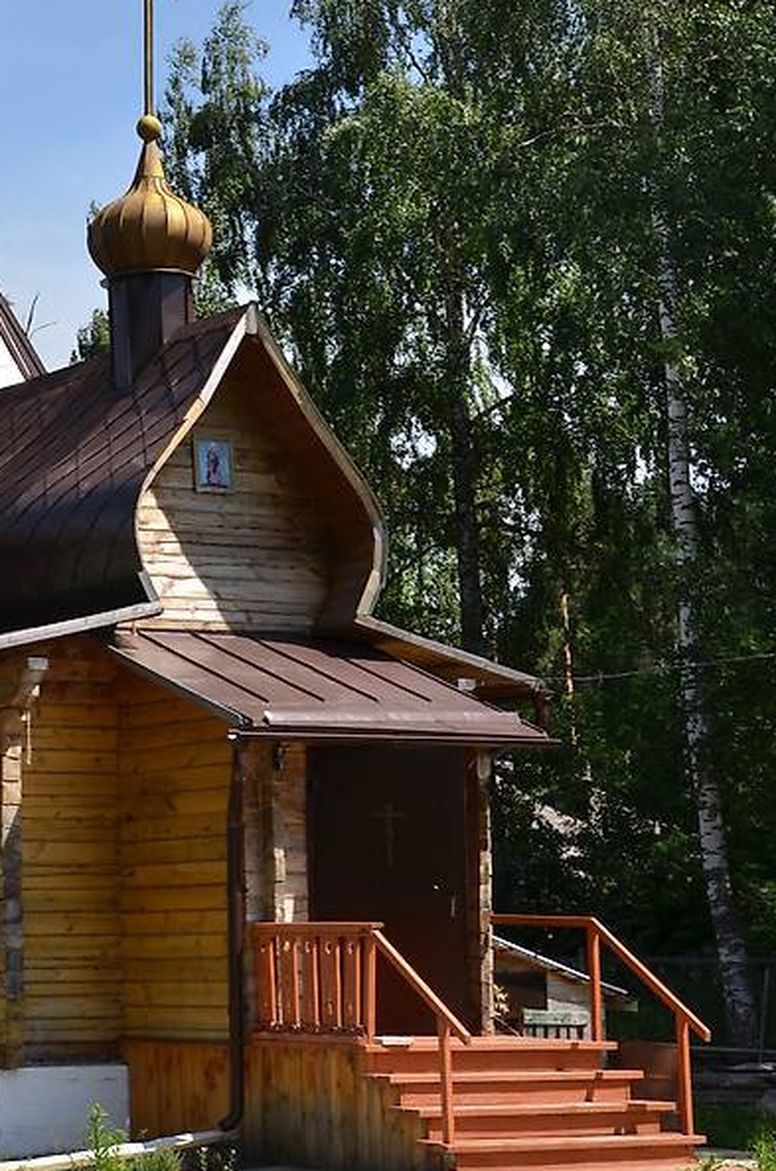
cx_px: 17
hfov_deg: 14.7
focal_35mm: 91
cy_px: 401
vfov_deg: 22.3
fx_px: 2954
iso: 100
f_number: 8
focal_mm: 30
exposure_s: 1/250
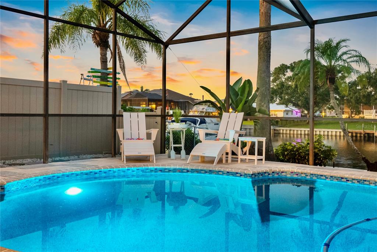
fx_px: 367
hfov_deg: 54.4
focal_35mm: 35
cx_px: 188
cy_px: 126
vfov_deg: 37.9
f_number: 8
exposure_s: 1/3
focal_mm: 35
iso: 6400
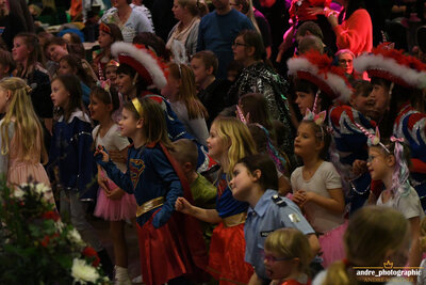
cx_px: 213
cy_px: 142
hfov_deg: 19.4
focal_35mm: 105
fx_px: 1243
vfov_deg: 13.1
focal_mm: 70
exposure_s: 1/500
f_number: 3.2
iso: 12800
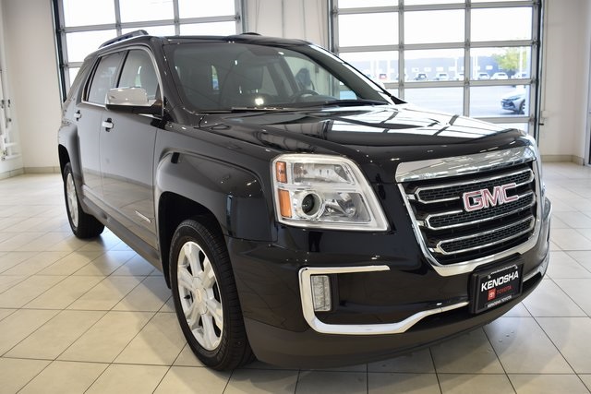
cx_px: 296
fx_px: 517
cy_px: 197
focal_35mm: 32
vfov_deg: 41.7
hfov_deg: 59.5
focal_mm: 21
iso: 110
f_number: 3.8
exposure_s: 1/30
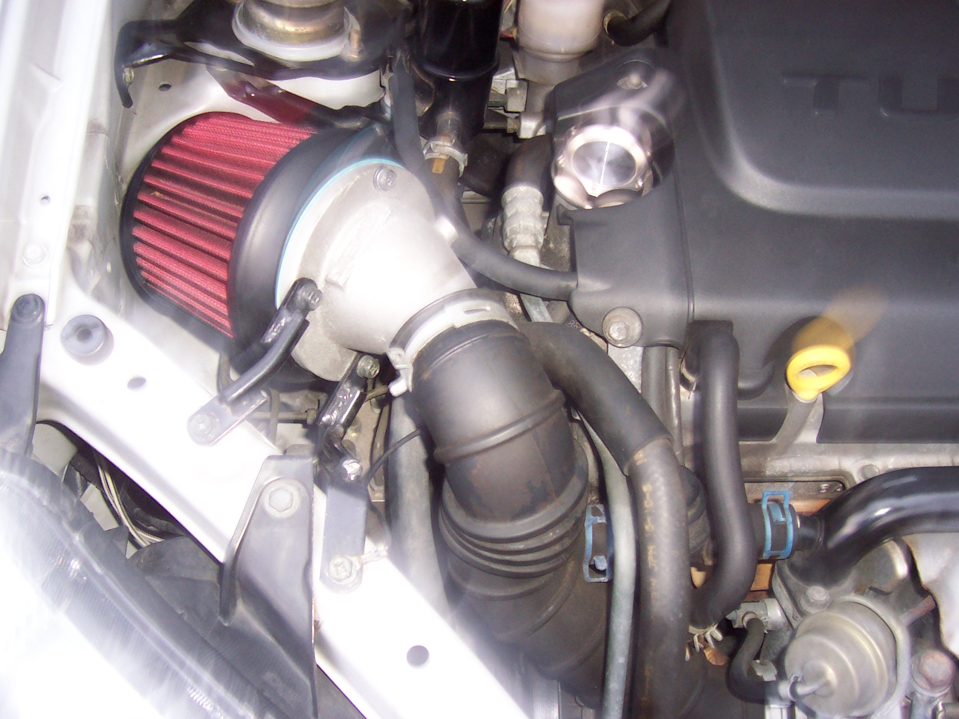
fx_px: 1025
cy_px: 360
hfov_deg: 50.1
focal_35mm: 37
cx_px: 480
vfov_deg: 38.7
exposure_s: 1/2
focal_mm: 5.6
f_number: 2.8
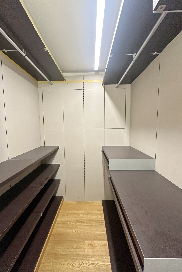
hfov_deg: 70.4
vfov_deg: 93.3
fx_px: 129
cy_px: 138
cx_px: 87
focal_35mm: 17
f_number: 2.2
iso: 250
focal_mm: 2.22
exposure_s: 1/50
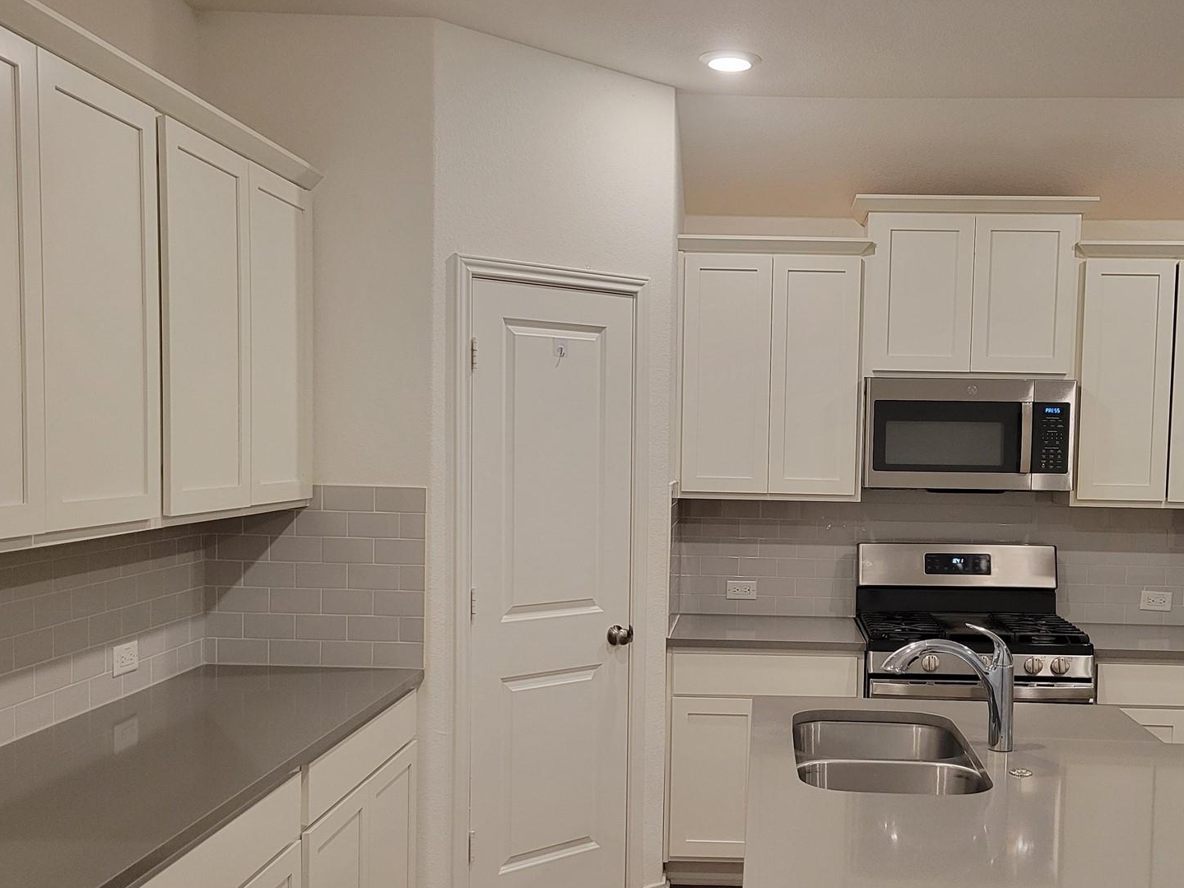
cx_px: 742
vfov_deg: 38.5
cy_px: 523
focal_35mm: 37
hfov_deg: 49.6
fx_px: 1265
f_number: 1.8
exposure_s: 1/120
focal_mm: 5.4
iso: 320
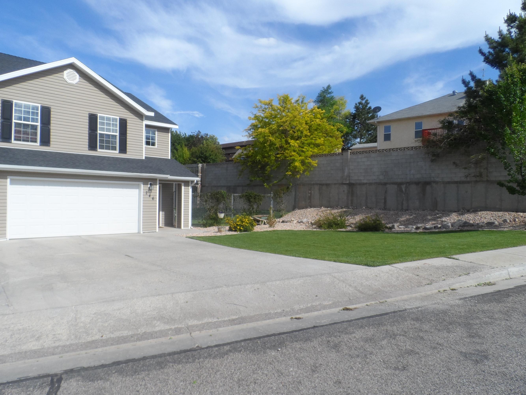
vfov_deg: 56.8
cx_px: 263
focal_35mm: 24
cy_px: 198
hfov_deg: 71.6
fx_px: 365
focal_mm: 4
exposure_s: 1/500
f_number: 4.5
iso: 80
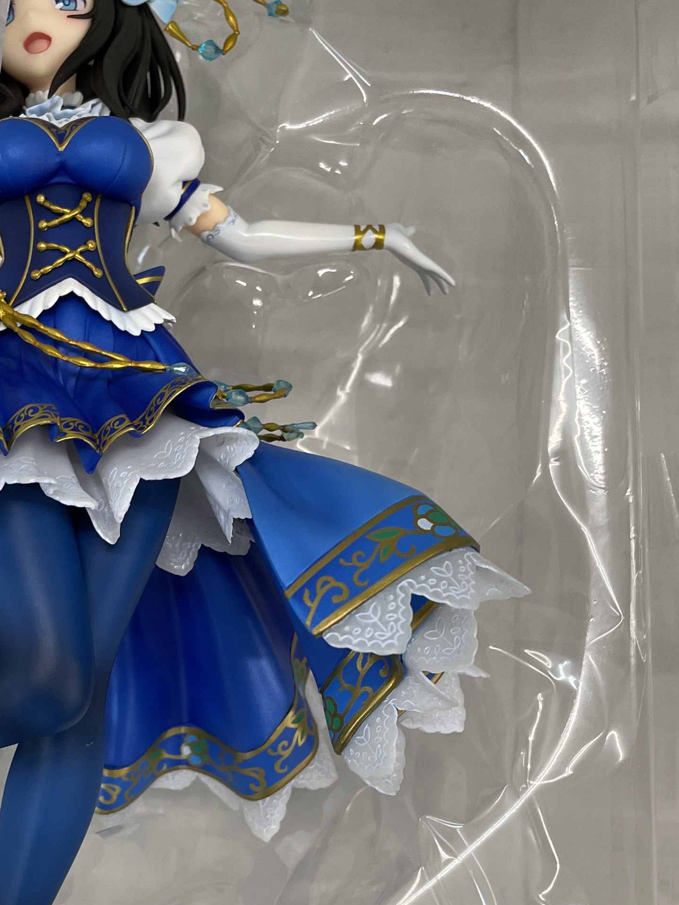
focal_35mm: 55
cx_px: 71
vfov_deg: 34.7
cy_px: 584
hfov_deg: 25.7
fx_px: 1438
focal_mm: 4.2
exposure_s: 1/60
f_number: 1.6
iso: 80
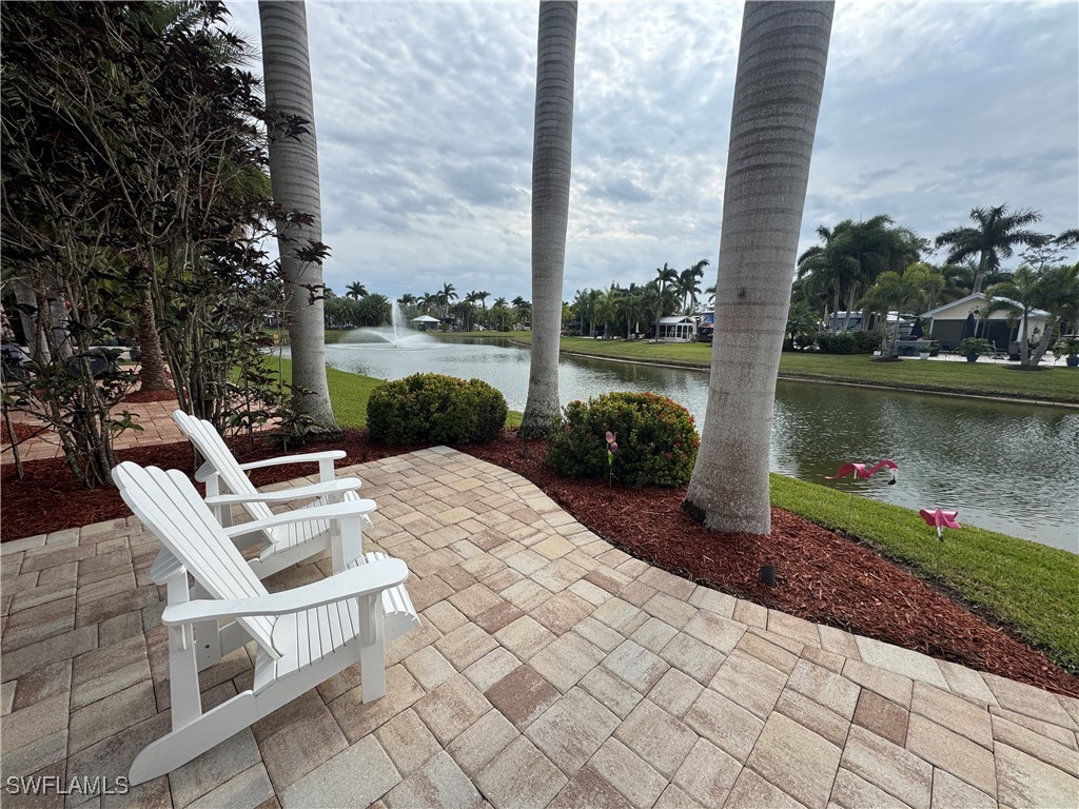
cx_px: 540
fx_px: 436
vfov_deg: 85.7
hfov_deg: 102.1
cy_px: 404
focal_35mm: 14
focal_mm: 2.22
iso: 50
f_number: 2.2
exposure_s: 1/1976
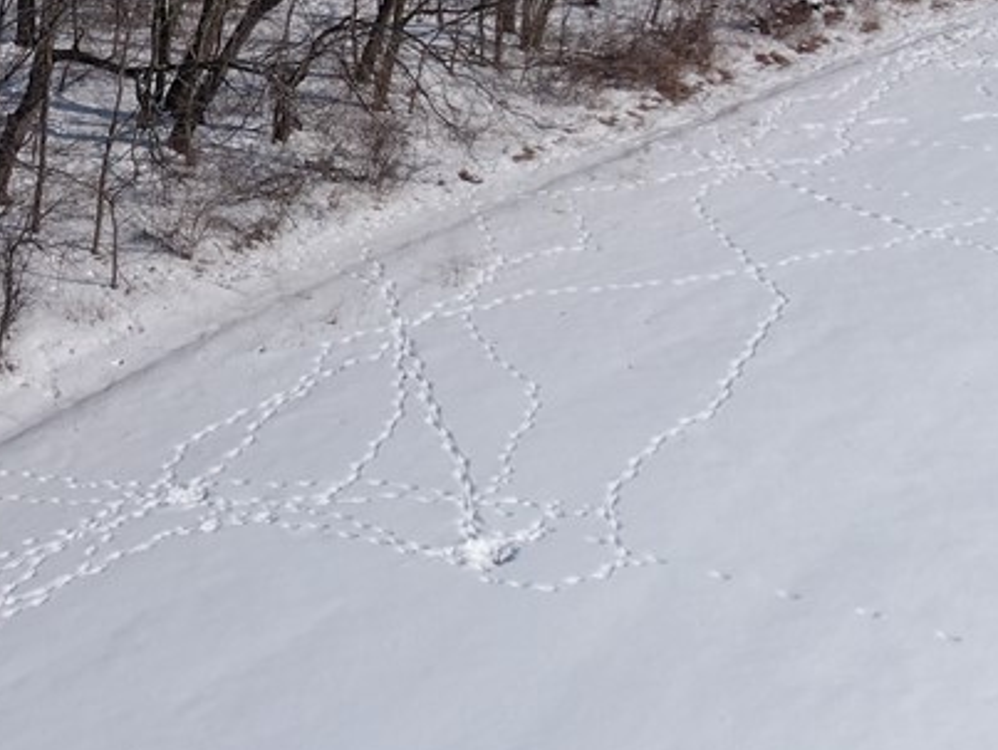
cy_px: 151
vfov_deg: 14.9
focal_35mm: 99
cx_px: -17
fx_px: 2857
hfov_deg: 19.2
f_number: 3.4
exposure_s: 1/2000
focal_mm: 6.77
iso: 100
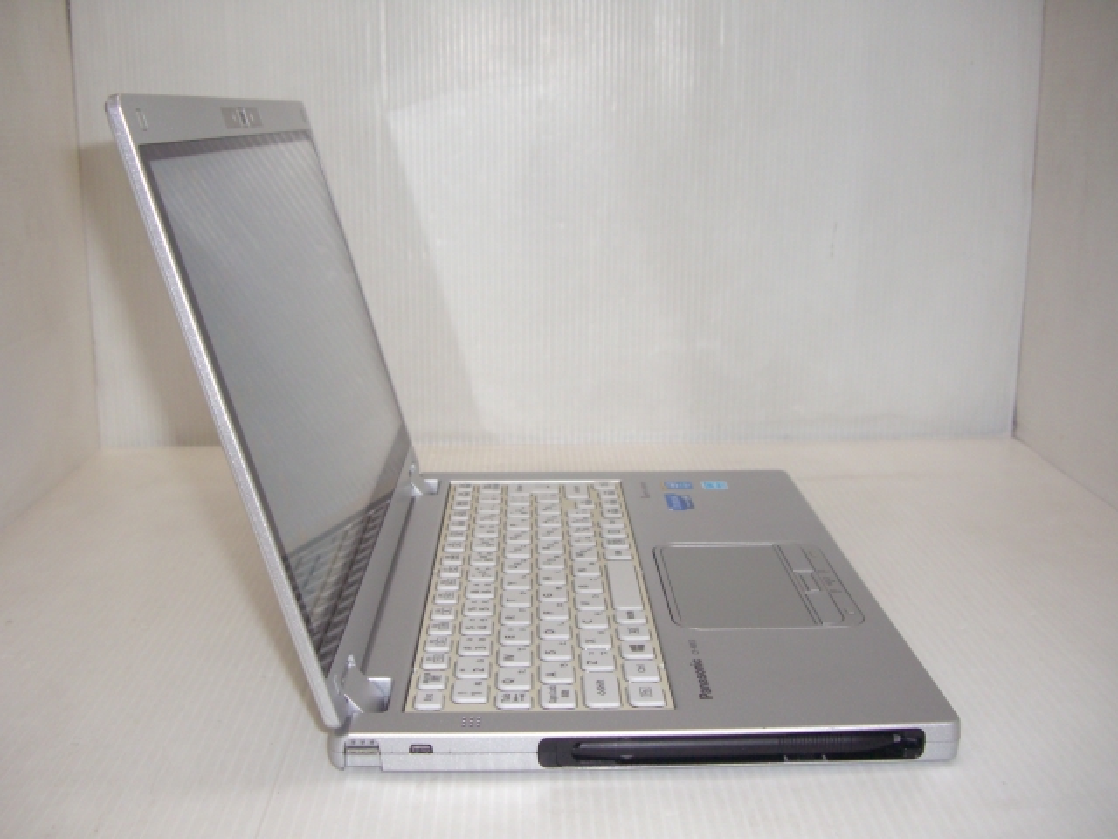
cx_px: 559
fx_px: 1227
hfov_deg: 49.0
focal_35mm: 38
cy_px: 420
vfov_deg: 37.7
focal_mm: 7.9
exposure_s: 1/125
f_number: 2.8
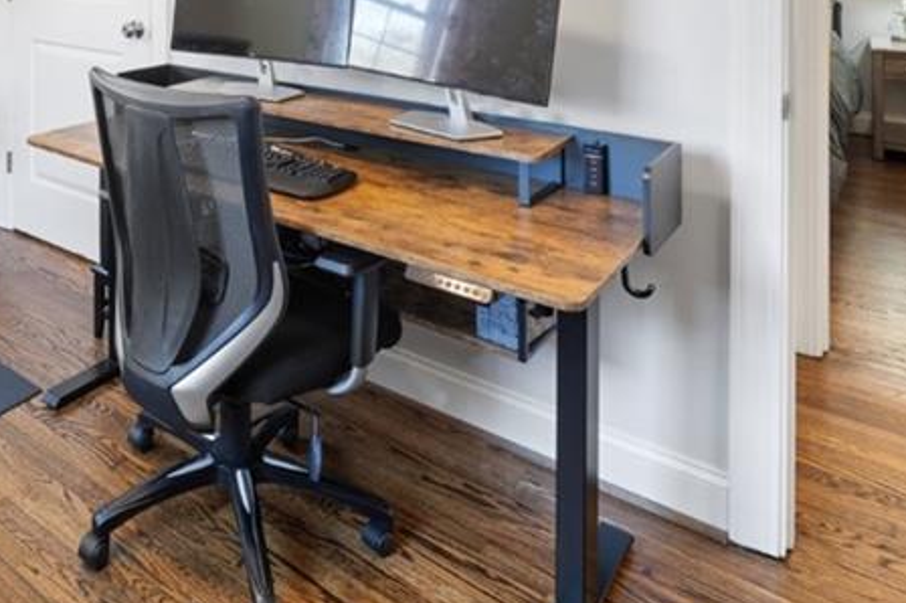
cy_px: -73
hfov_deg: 52.5
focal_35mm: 32
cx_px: 111
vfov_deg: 34.8
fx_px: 805
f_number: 7.1
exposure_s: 1/2
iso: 320
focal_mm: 14
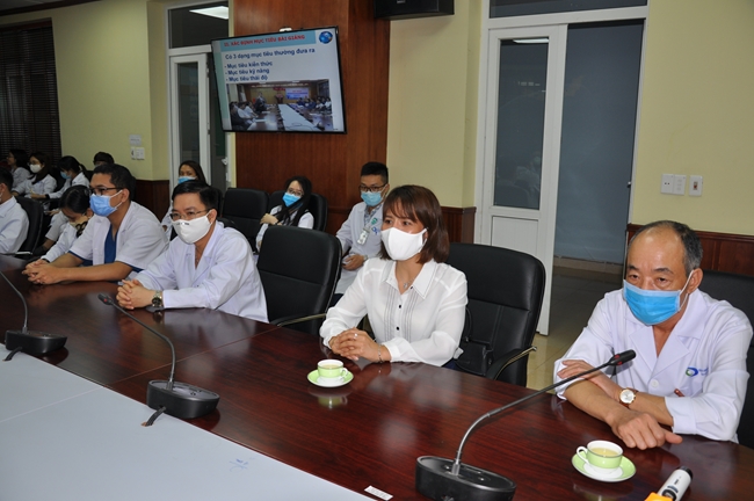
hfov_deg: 59.5
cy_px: 250
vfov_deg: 41.6
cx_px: 377
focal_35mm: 32
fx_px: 659
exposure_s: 1/60
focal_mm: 21
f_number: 3.8
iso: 200
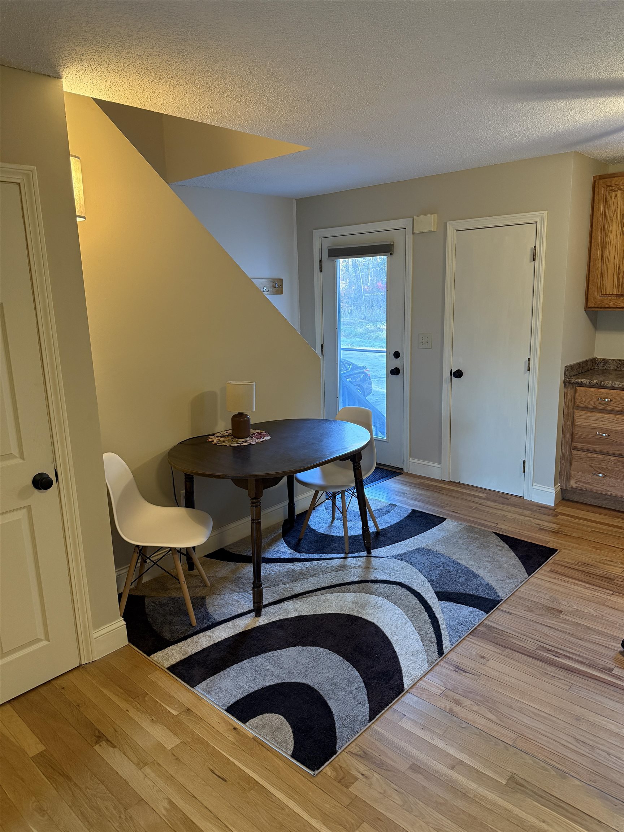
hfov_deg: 56.8
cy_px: 416
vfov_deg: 71.6
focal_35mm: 24
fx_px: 577
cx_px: 312
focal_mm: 6.76
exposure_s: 1/60
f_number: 1.78
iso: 400
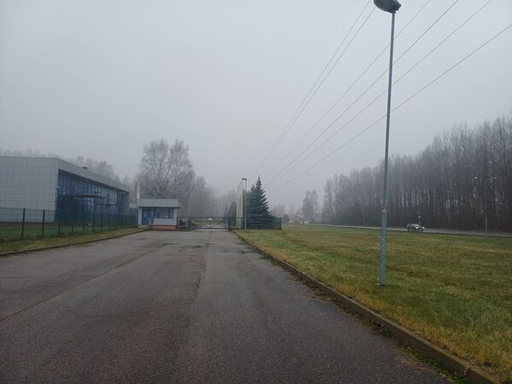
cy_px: 192
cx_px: 256
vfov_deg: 54.9
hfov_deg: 69.4
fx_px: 370
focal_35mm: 25
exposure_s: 1/134
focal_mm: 4.65
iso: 50
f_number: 1.8
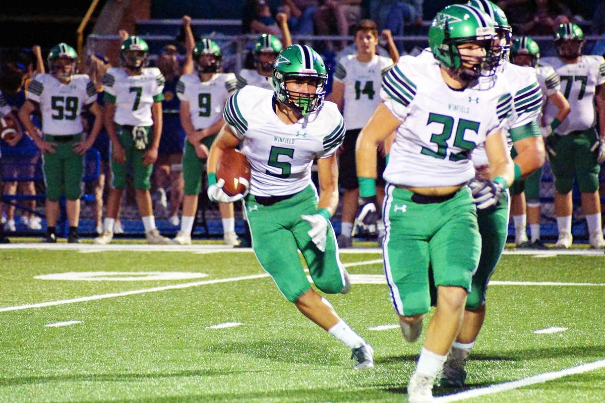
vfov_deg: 4.0
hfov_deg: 6.0
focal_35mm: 345
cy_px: 202
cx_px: 302
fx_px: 5797
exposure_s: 1/200
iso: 4000
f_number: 5.6
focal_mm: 230
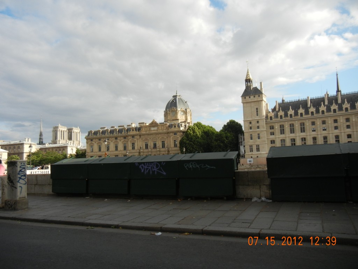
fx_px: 310
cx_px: 179
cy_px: 134
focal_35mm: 30
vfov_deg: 46.8
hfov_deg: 60.0
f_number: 3.5
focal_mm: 5.4
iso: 160
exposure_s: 1/828
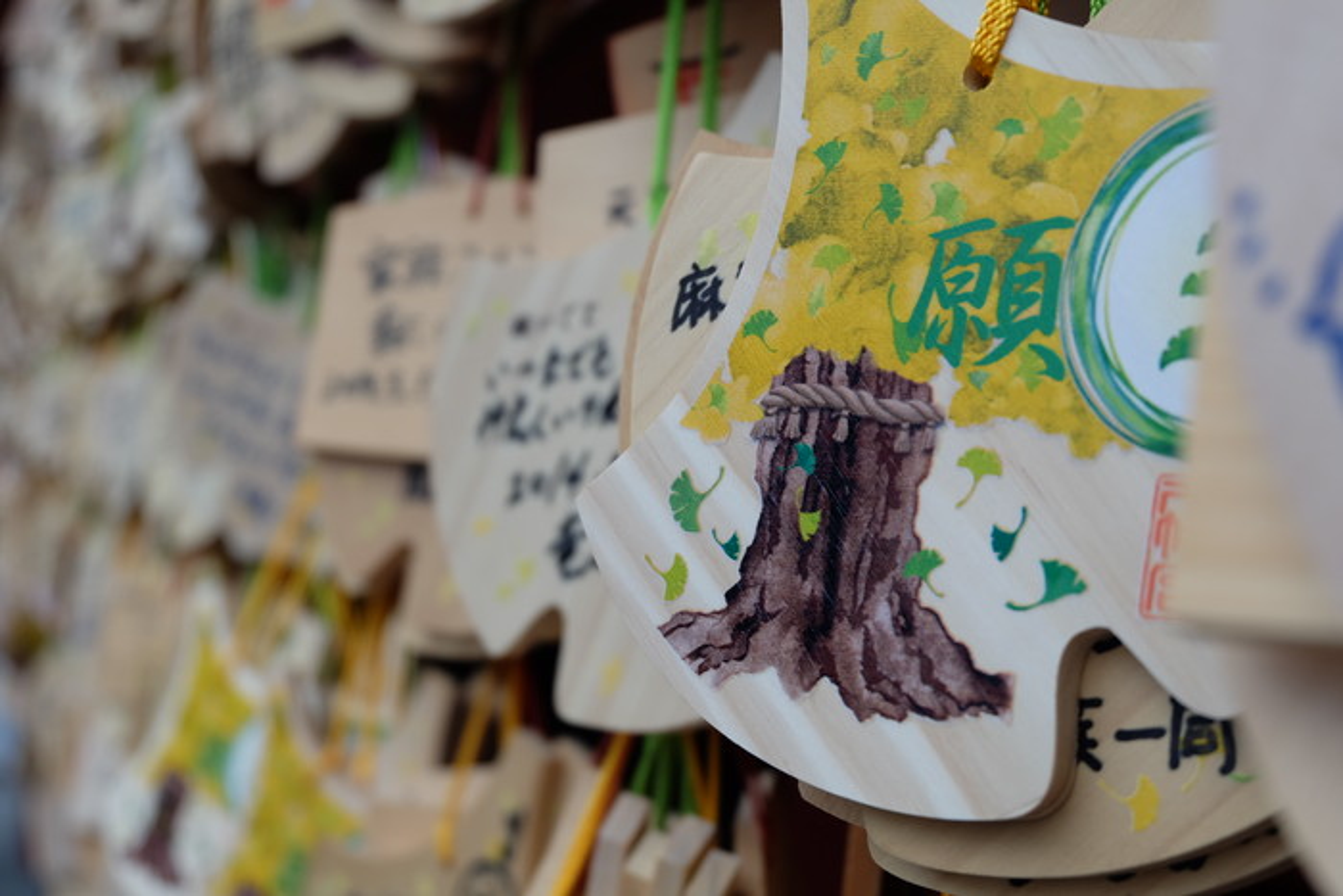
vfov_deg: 24.2
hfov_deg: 35.6
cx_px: 672
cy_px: 448
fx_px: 2089
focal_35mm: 56
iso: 200
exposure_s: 1/50
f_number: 5.3
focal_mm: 37.1
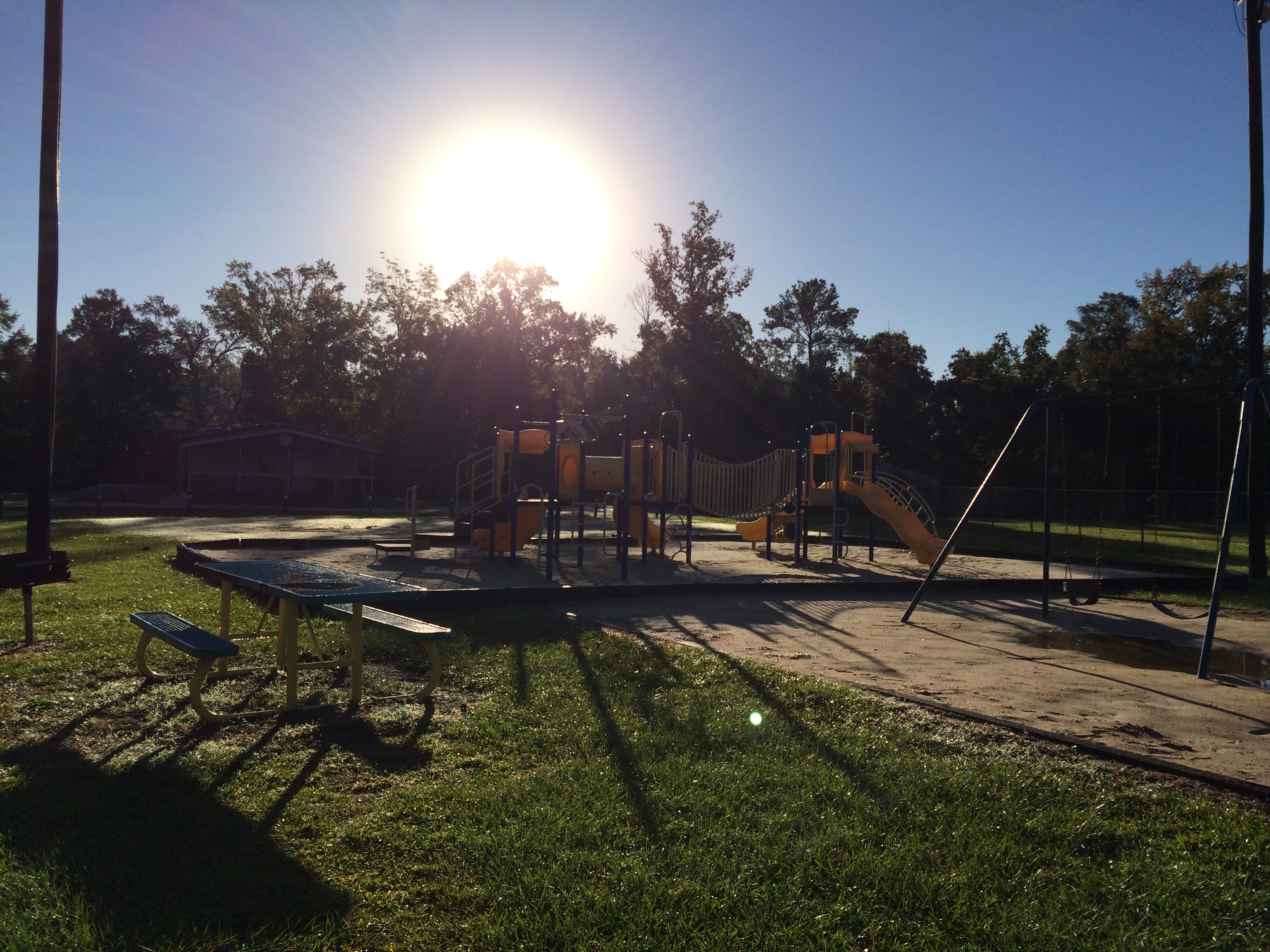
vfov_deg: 46.8
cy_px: 476
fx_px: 1101
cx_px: 635
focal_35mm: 30
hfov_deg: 60.0
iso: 40
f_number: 2.2
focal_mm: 4.12
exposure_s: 1/4566
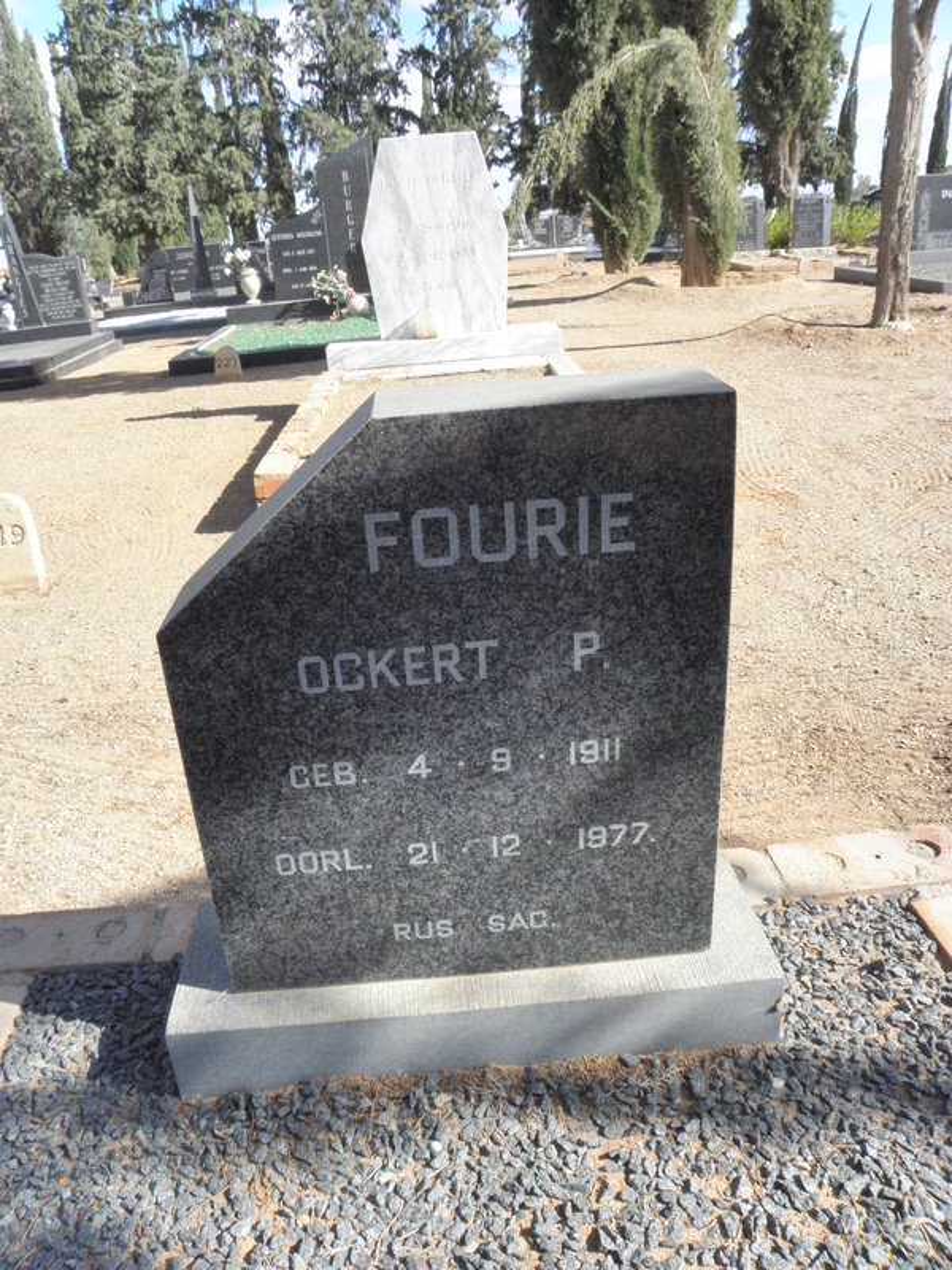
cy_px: 635
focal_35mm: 26
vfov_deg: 67.3
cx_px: 476
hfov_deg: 53.1
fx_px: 953
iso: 200
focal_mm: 4.6
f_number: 6.3
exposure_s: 1/400
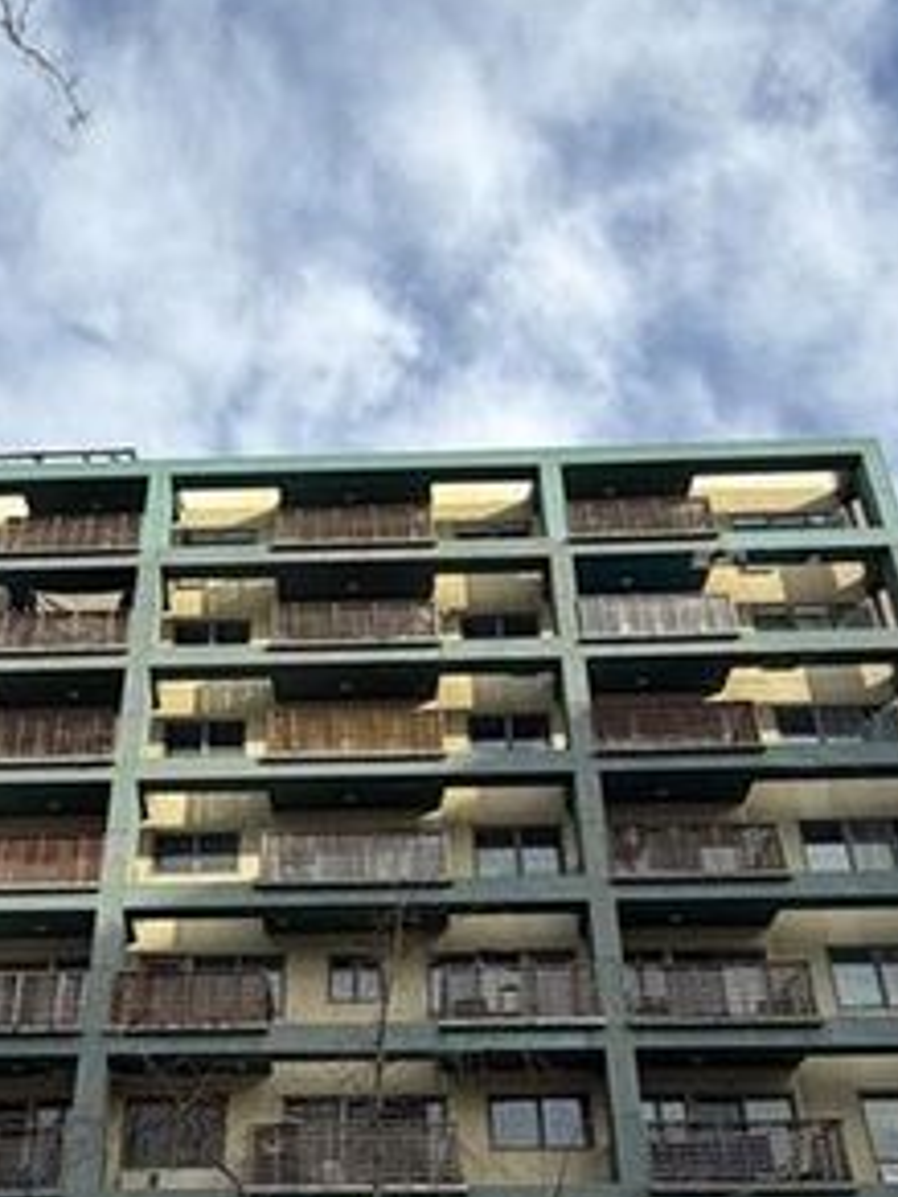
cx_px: 349
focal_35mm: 32
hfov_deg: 43.9
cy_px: 986
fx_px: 1107
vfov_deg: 52.5
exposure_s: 1/770
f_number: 2.2
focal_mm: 2.22
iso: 32
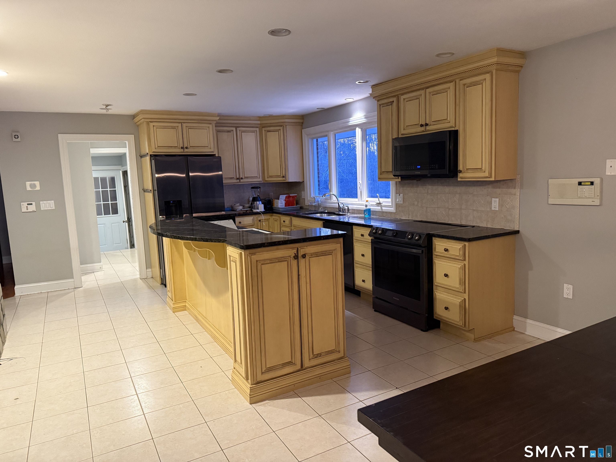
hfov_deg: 71.6
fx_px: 427
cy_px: 231
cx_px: 308
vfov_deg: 56.8
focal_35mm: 24
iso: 640
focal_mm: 6.76
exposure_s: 1/60
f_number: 1.78
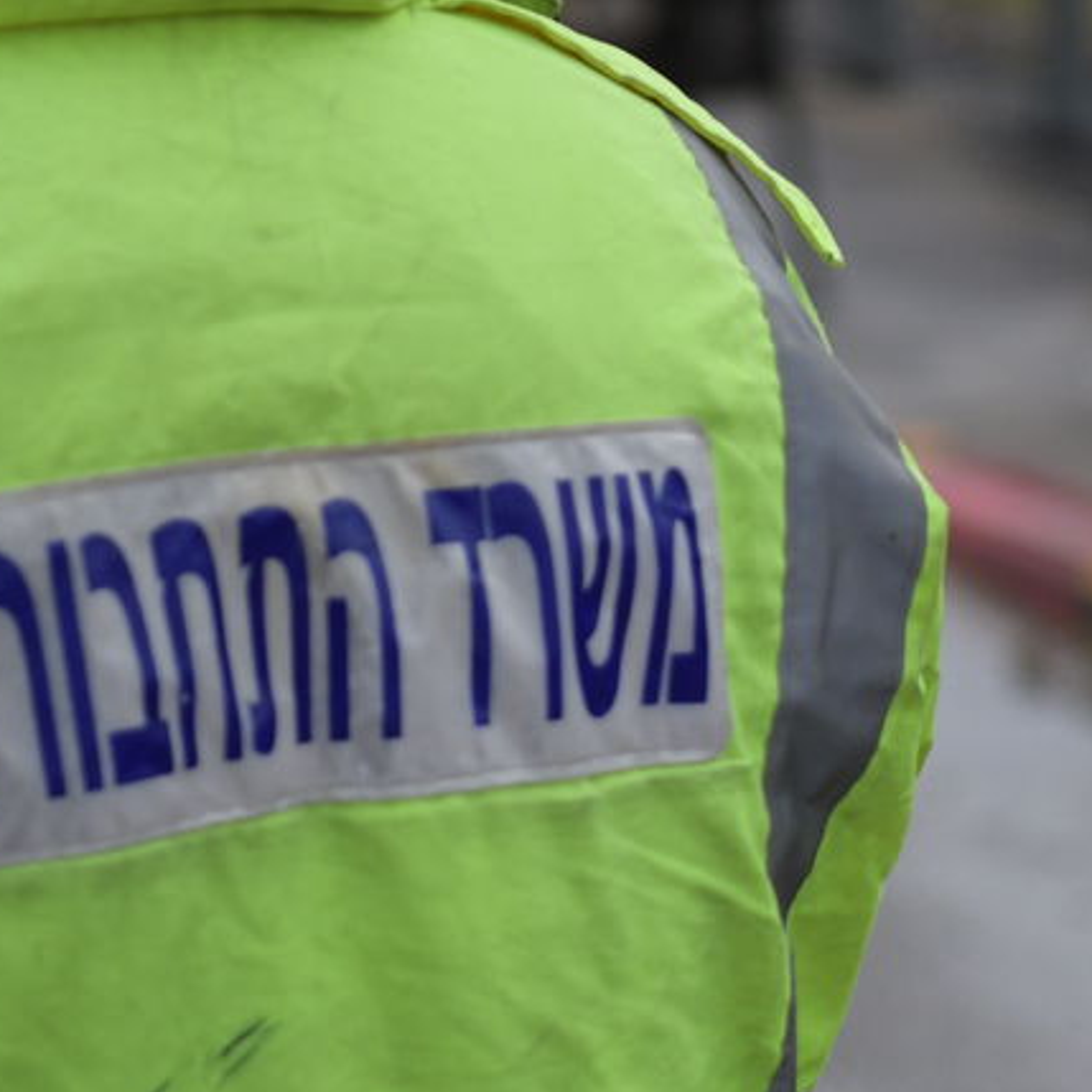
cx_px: 807
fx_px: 6924
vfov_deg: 9.0
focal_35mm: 194
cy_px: 655
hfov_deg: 9.0
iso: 1250
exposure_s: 1/8000
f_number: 2.8
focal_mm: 70
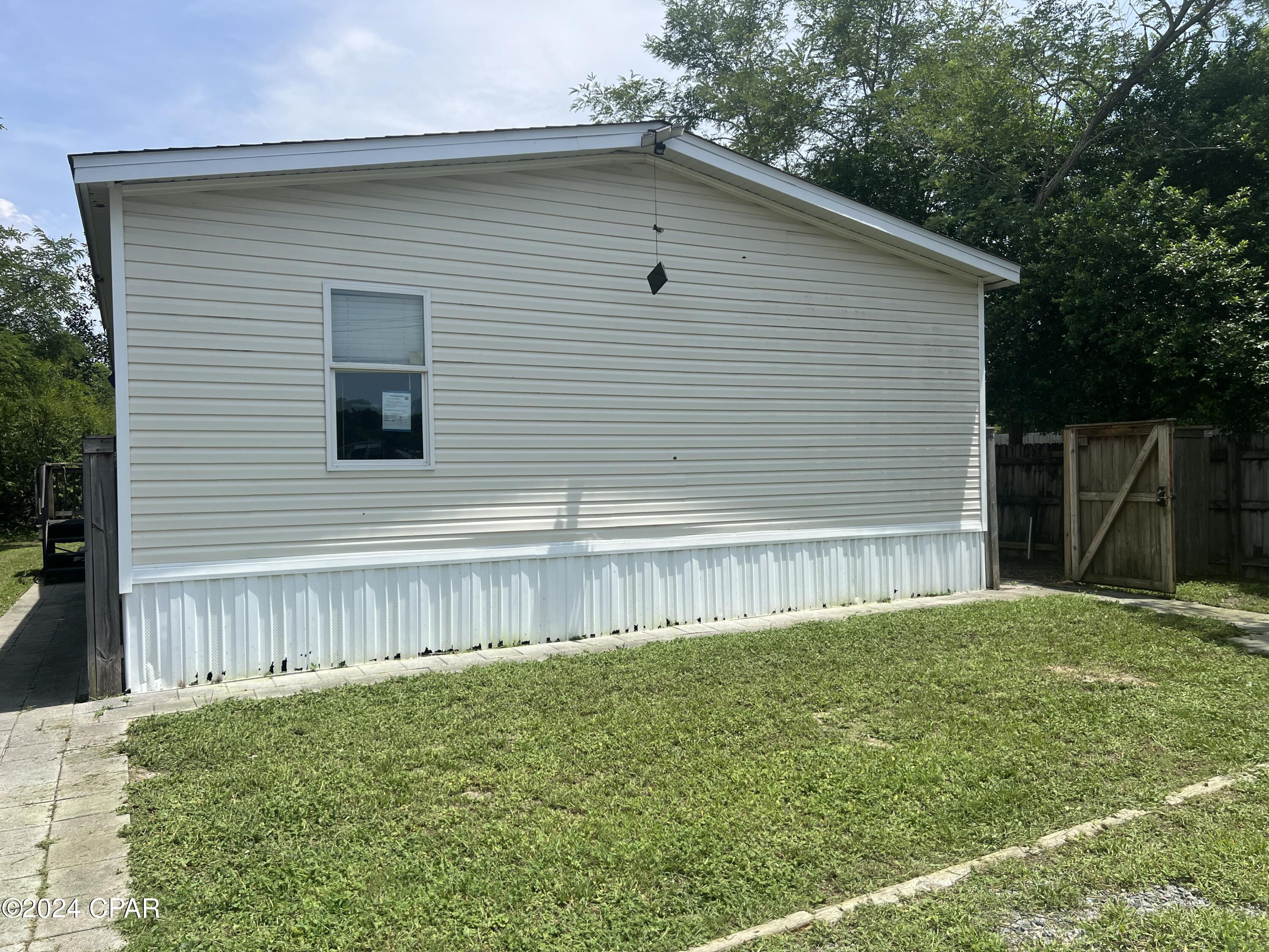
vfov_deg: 53.1
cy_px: 476
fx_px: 953
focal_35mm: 26
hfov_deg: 67.3
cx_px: 634
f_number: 1.5
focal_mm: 5.7
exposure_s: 1/4630
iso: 50
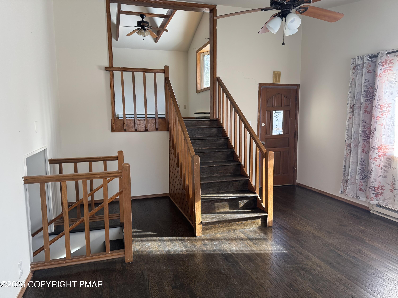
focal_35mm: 24
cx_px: 199
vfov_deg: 56.8
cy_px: 149
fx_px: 276
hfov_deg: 71.6
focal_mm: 6.76
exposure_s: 1/121
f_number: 1.78
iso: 160
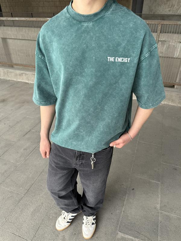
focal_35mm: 24
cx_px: 90
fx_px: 167
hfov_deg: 56.8
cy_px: 120
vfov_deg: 71.6
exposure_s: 1/308
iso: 80
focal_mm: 6.76
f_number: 1.78
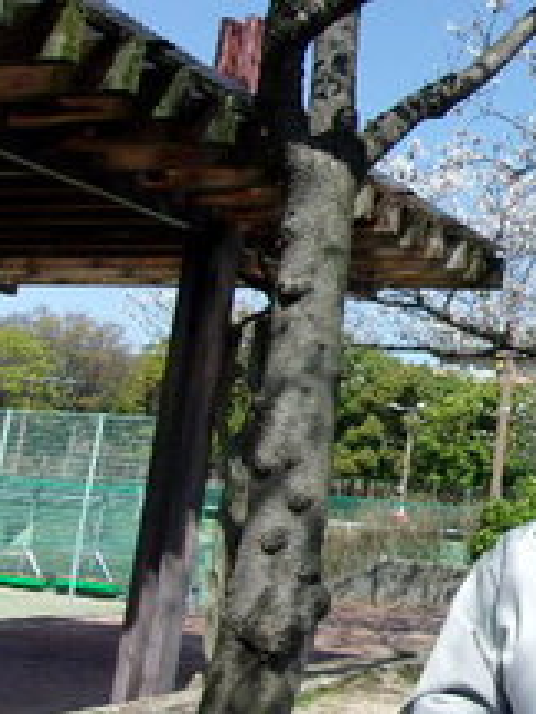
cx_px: 658
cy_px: 337
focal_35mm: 50
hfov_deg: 25.8
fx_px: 1032
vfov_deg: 38.2
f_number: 10.4
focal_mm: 4.9
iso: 80
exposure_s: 1/70
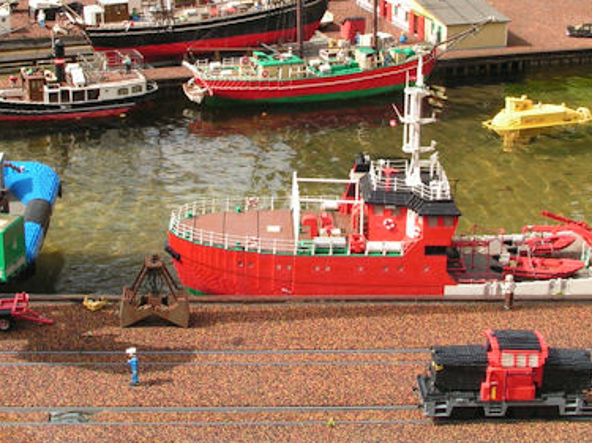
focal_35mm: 80
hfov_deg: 24.4
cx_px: 317
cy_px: 64
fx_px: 1368
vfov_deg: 18.2
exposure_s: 1/100
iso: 50
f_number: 5.6
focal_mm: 7.4
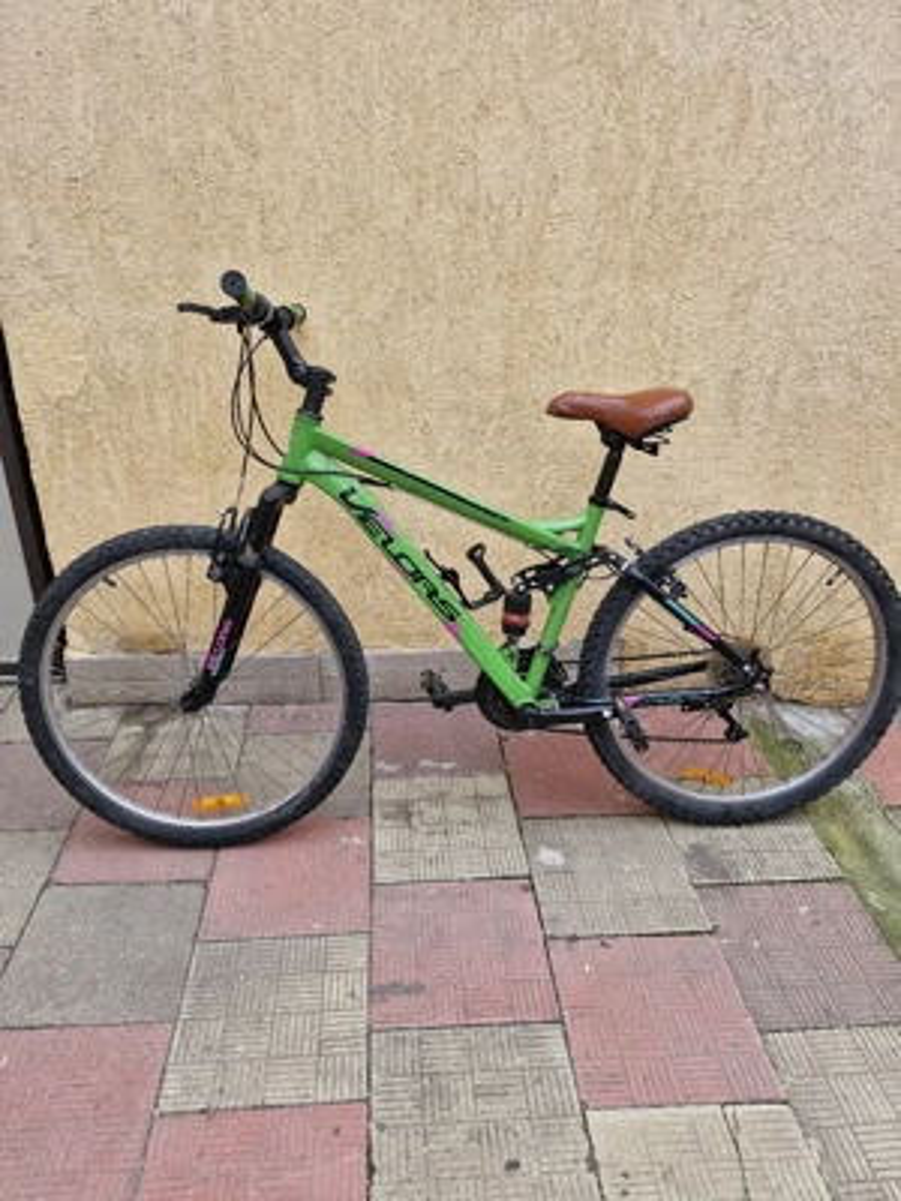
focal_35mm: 23
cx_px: 450
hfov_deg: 58.9
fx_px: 798
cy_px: 600
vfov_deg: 73.9
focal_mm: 5.54
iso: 50
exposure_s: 1/476
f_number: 1.8
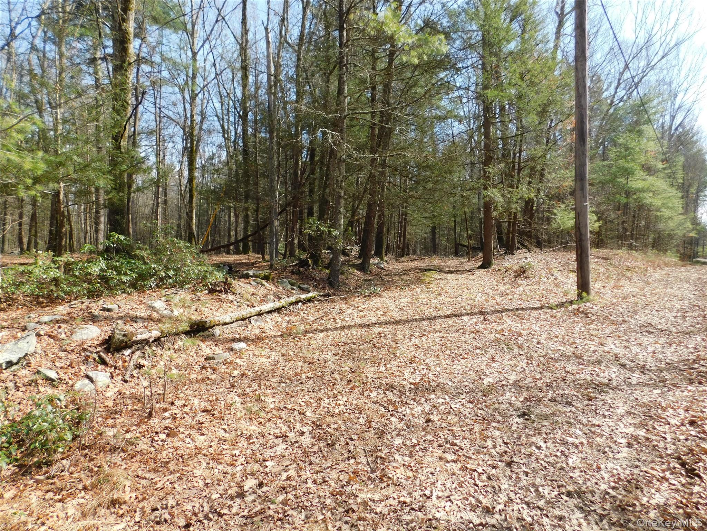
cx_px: 354
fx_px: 470
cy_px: 266
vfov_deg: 58.9
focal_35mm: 23
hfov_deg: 73.9
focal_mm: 4
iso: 125
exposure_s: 1/400
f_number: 3
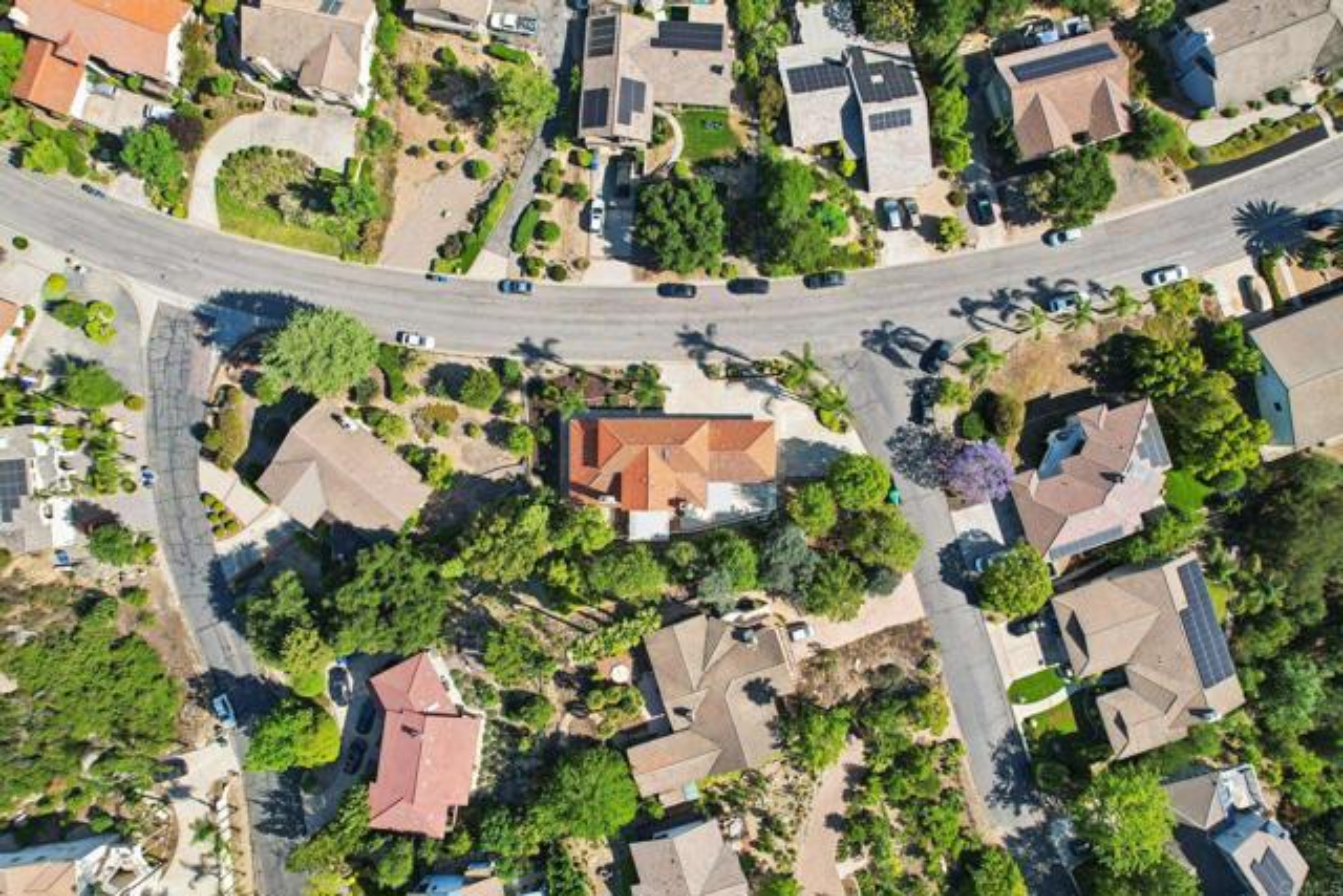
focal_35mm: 22
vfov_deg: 57.3
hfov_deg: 78.6
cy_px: 448
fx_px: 821
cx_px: 672
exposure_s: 1/1000
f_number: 2.8
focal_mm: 8.38
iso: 100
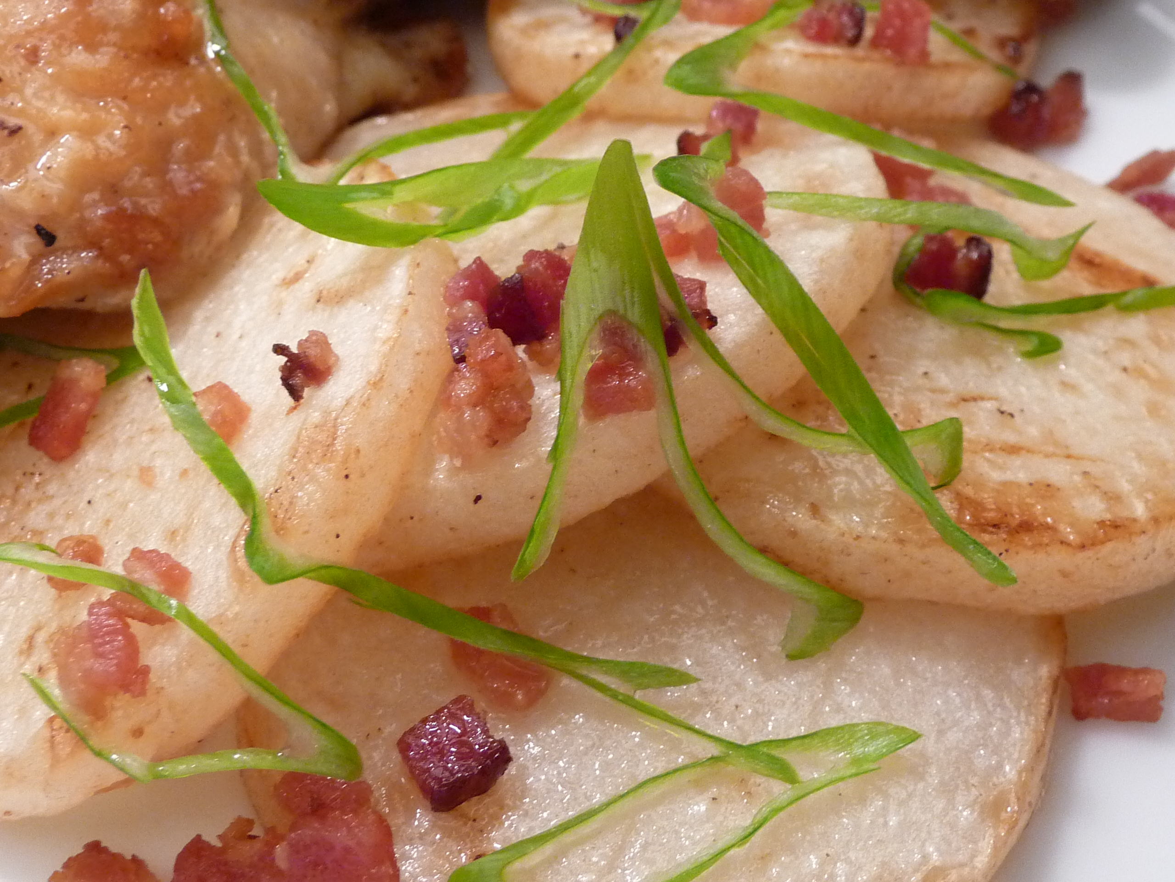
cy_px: 441
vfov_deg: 32.9
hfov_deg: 42.9
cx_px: 588
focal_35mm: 44
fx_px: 1494
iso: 320
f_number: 3.6
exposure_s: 1/30
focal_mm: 5.6
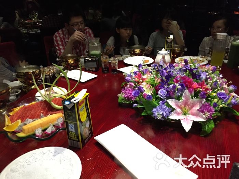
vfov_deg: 48.2
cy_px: 90
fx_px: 200
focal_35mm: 29
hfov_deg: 61.7
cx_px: 120
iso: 160
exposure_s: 1/30
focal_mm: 4.15
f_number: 2.2
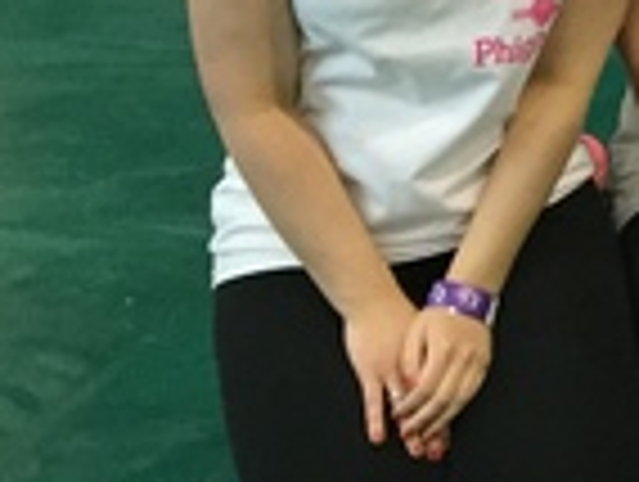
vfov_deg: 9.6
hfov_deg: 11.3
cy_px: -396
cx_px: 1516
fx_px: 2718
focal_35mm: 147
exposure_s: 1/30
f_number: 2.2
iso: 100
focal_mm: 4.15
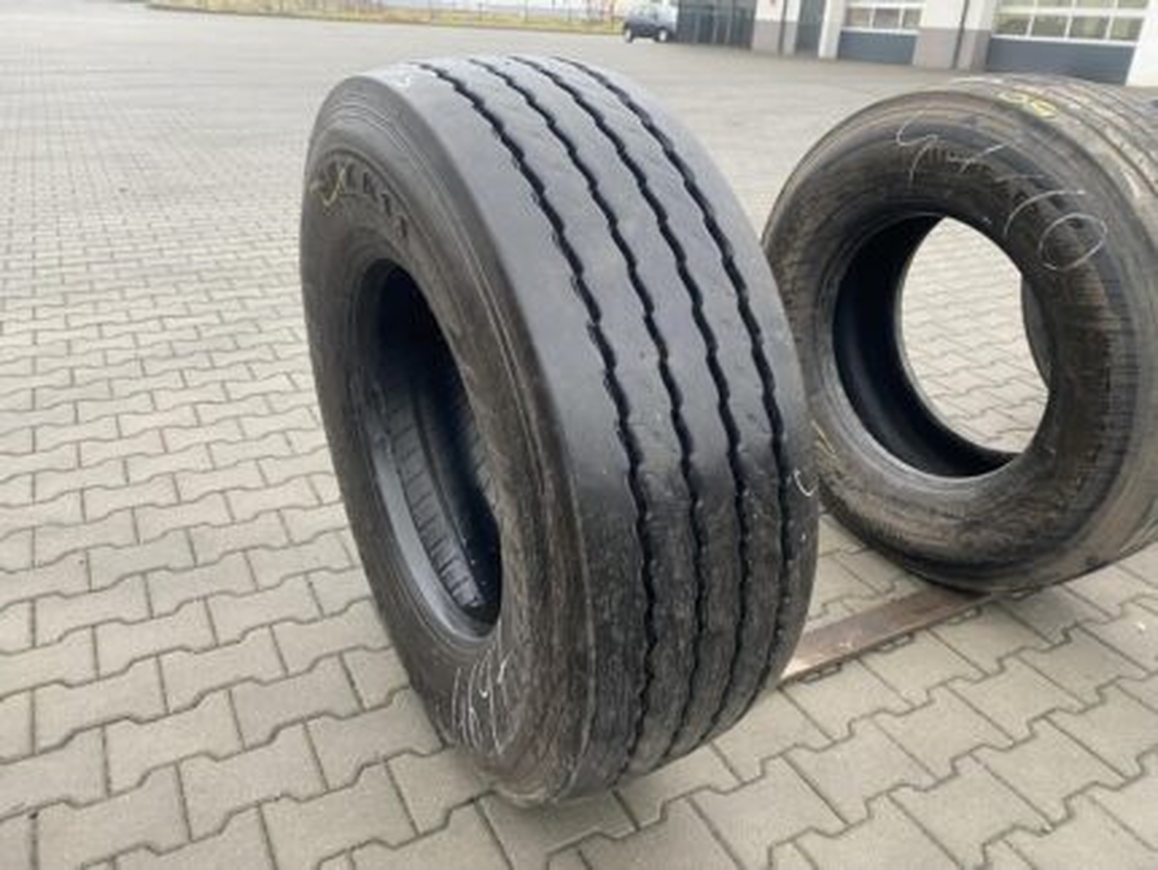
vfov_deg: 53.1
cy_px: 435
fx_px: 870
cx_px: 579
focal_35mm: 26
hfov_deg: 67.3
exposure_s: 1/60
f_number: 1.8
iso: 125
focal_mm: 4.25
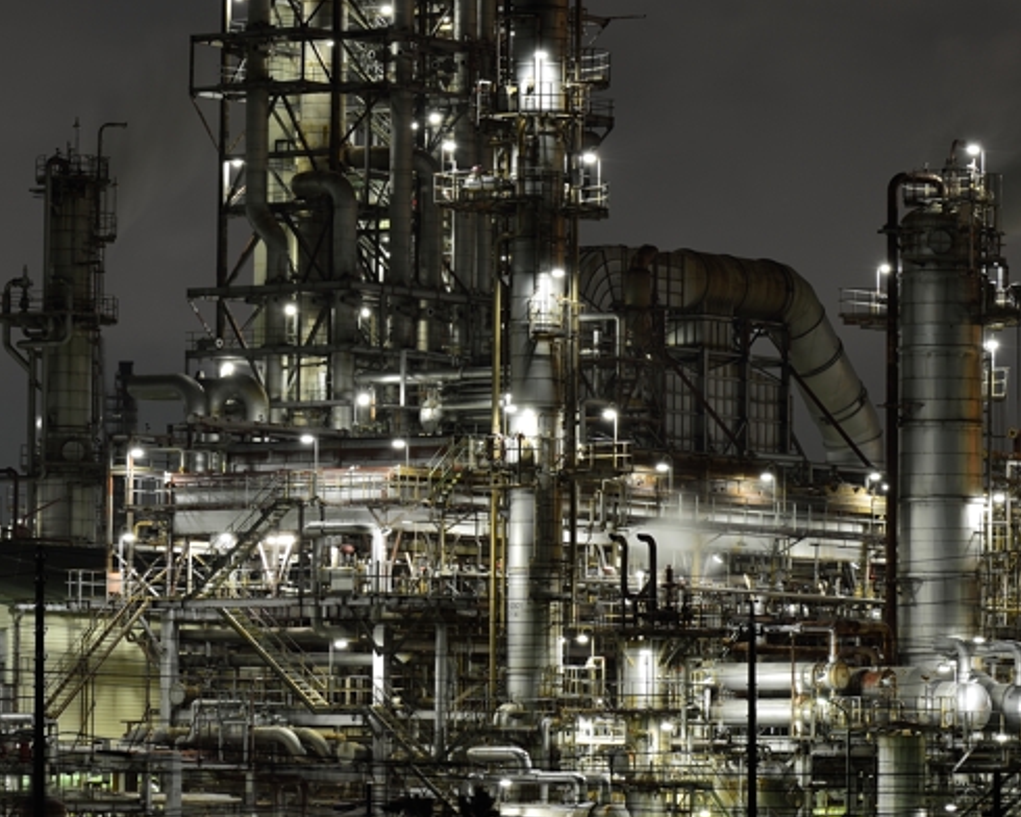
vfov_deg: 7.5
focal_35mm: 206
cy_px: 245
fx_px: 6225
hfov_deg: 9.4
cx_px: 833
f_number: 8
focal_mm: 105
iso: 100
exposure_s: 8
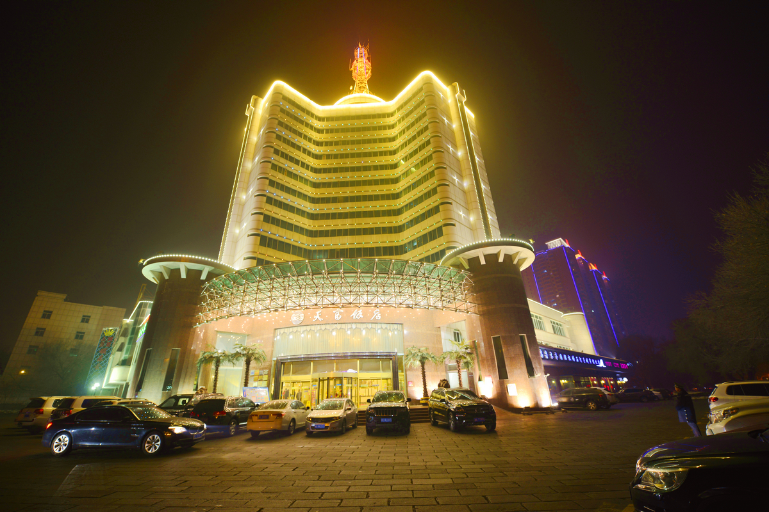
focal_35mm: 14
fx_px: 299
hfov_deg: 104.3
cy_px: 256
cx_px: 384
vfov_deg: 81.2
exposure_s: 1/20
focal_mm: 14
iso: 280
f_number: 2.8
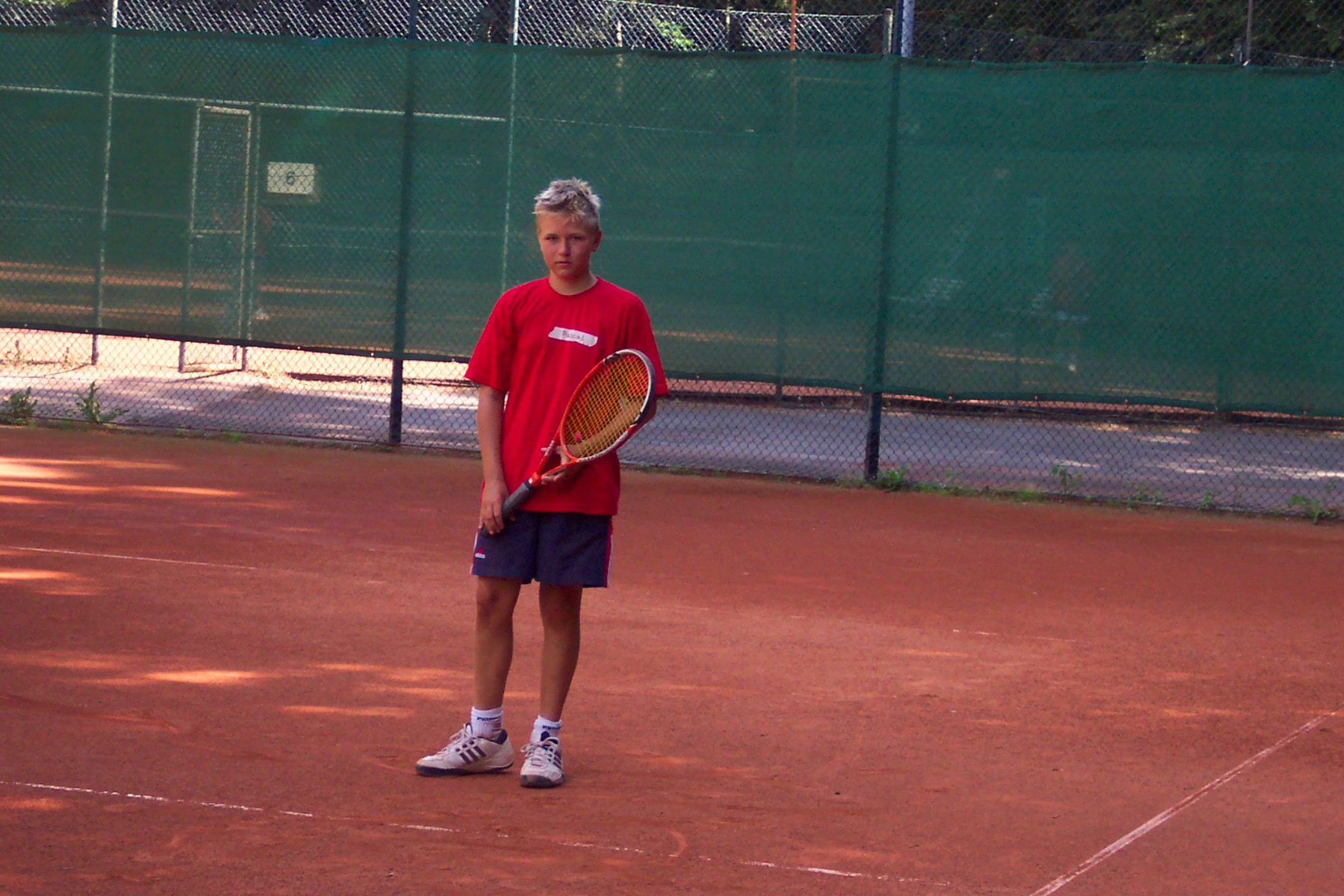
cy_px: 448
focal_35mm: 101
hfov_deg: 20.2
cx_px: 672
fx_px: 3770
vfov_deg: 13.6
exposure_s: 1/250
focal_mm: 21.3
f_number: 4.8
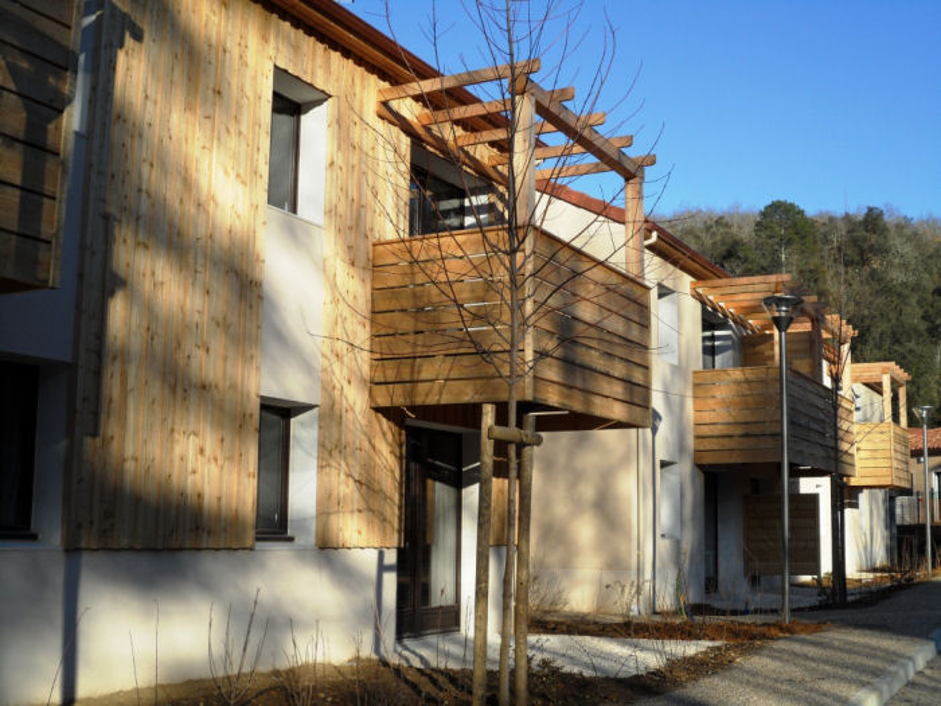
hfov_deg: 42.9
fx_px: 1196
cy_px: 353
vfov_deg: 32.9
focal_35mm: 44
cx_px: 470
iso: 80
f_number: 4.5
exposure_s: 1/500
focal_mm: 7.8
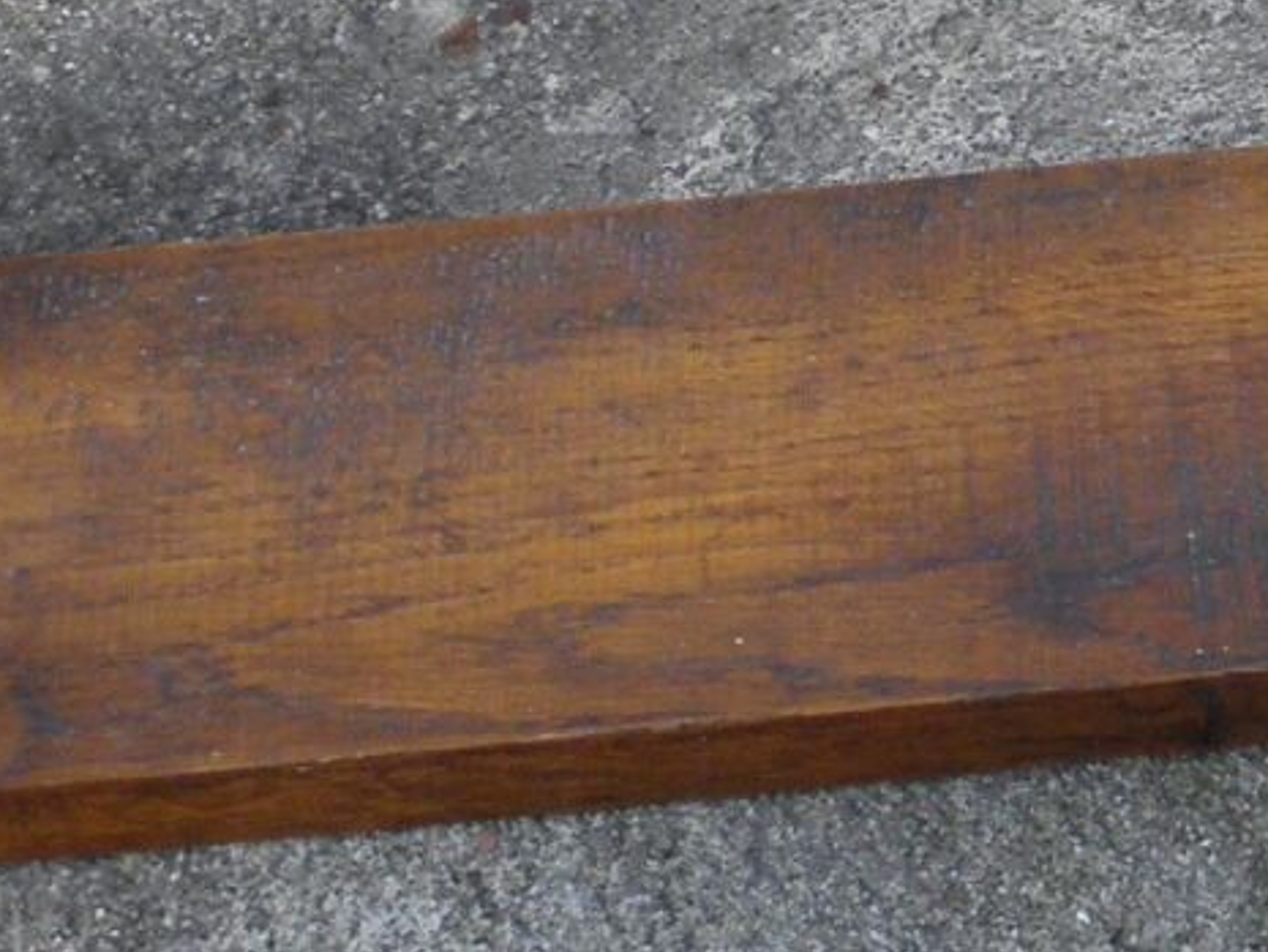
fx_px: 6046
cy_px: -576
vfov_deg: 8.7
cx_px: 2124
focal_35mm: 165
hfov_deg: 11.3
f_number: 3.6
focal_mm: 5.5
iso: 100
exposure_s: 1/60
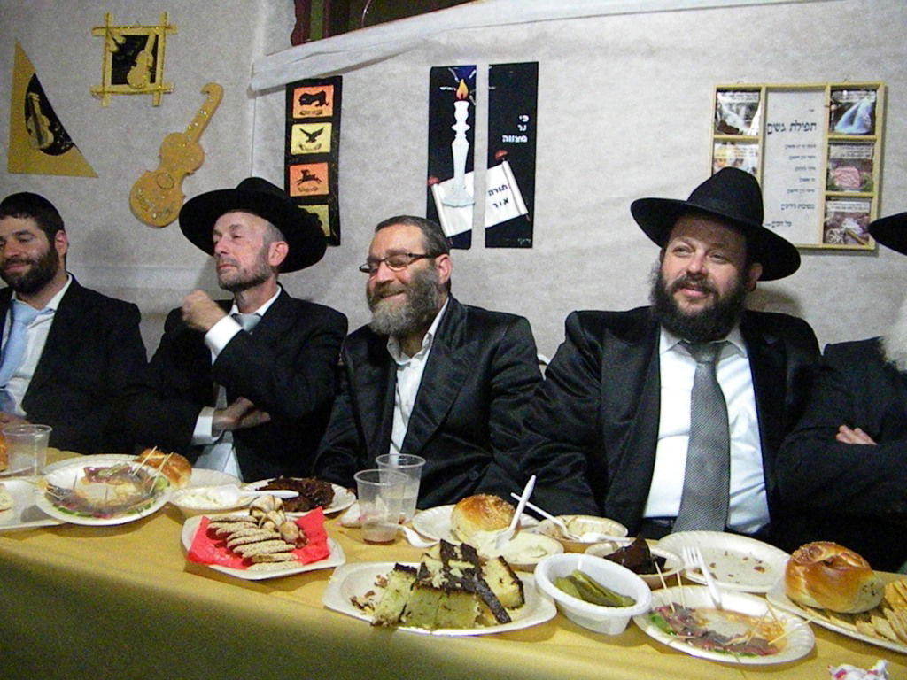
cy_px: 340
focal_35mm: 28
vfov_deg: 49.7
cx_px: 454
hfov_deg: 63.4
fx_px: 734
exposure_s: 1/63
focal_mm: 5
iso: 3122
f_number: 3.5
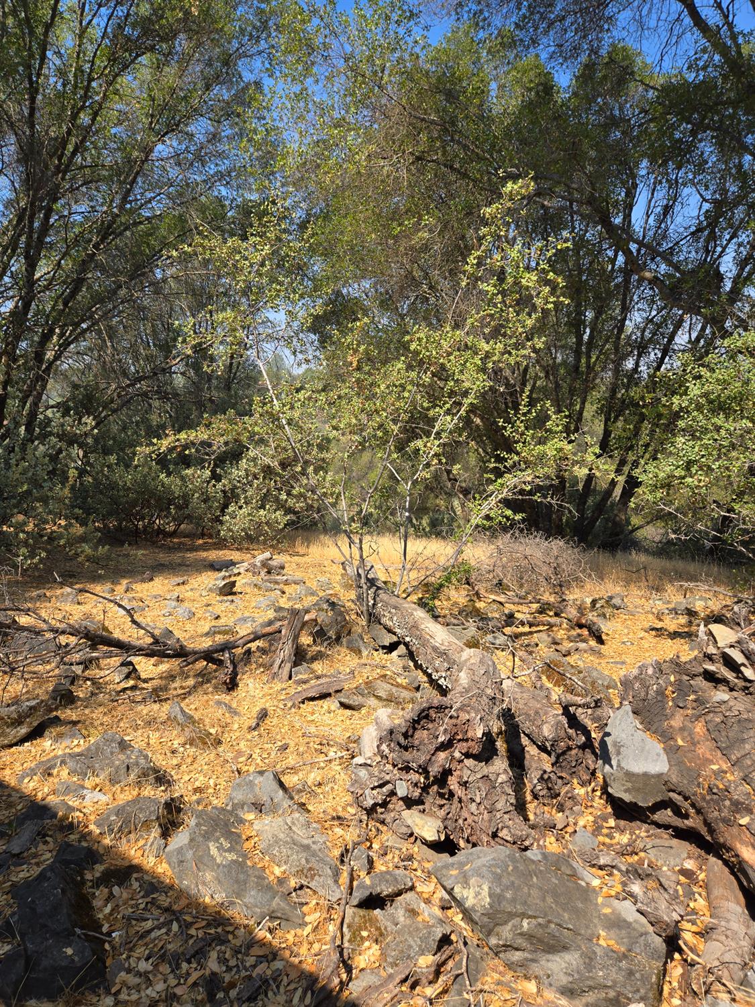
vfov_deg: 73.9
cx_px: 378
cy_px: 504
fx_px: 669
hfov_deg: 58.9
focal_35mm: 23
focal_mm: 5.4
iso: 25
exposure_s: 1/1036
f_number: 1.8
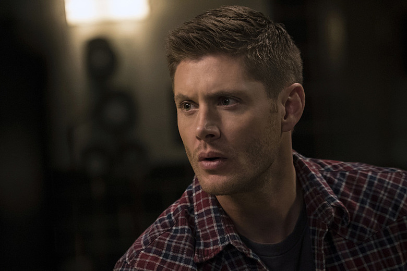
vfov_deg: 7.5
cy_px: 136
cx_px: 204
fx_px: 2069
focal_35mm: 183
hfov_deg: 11.2
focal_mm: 183
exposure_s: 1/200
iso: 10000
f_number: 5
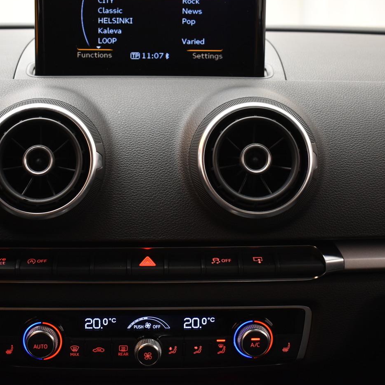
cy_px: 171
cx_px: 149
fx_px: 752
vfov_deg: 28.7
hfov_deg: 28.6
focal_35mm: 60
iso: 1000
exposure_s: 1/40
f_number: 4
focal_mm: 27
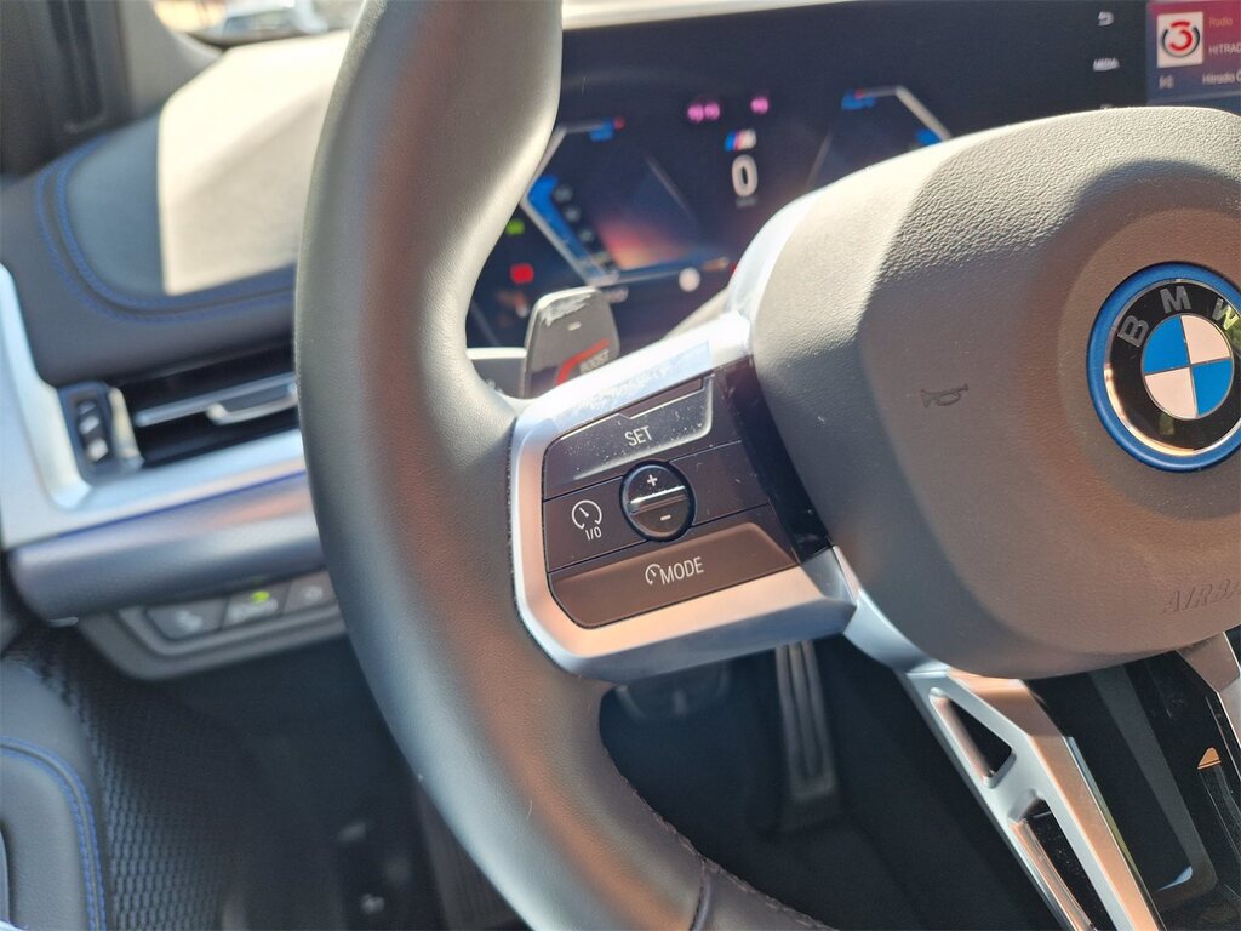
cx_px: 620
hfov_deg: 73.9
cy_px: 466
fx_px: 825
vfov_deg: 58.9
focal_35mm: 23
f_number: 1.8
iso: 50
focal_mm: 5.4
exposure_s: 1/100
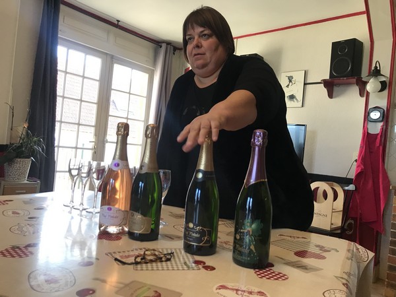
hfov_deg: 63.4
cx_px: 198
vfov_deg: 49.7
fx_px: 320
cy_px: 148
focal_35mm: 28
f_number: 1.8
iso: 25
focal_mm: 3.99
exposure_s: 1/33
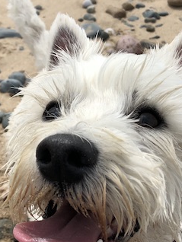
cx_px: 26
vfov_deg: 29.3
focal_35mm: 66
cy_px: 134
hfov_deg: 21.9
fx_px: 462
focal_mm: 4
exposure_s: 1/2857
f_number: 1.8
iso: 25
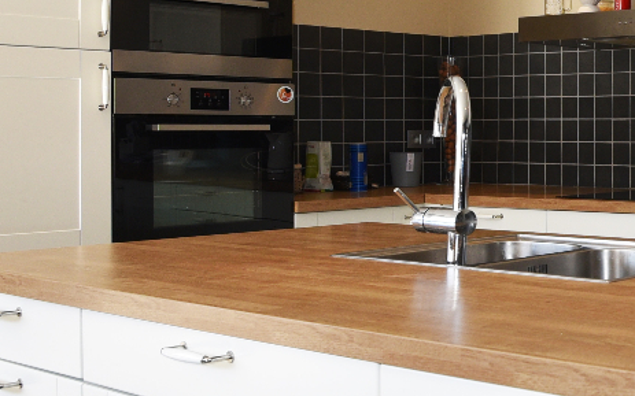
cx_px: 884
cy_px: 133
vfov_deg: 22.6
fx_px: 986
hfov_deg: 27.7
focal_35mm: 57
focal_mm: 16
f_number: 5.6
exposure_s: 1/125
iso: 360
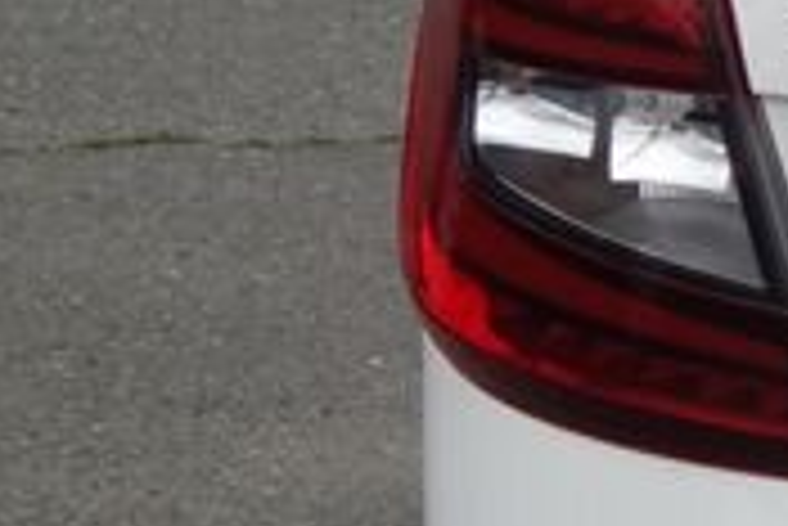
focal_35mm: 164
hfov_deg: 10.2
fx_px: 3593
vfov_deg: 8.4
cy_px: 227
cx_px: 2116
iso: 125
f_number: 2.8
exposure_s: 1/2000
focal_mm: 10.4
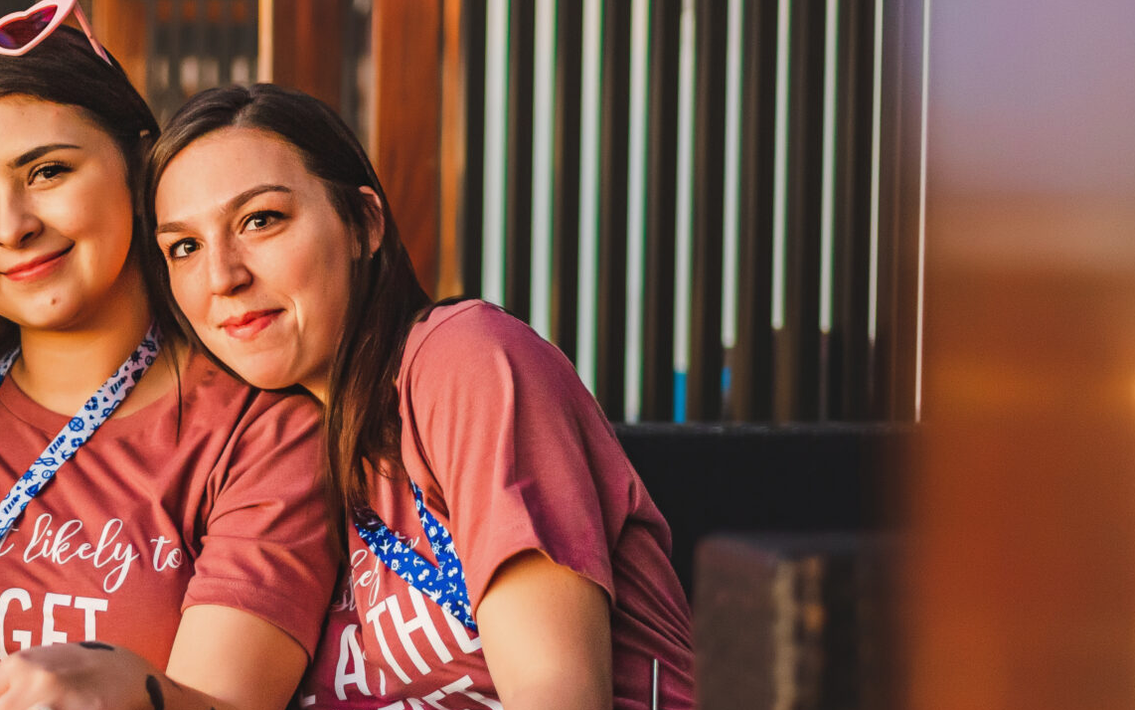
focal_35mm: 80
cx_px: 29
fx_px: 2475
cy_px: 435
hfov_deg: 24.8
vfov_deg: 16.3
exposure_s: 1/200
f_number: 1.8
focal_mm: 35
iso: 2000
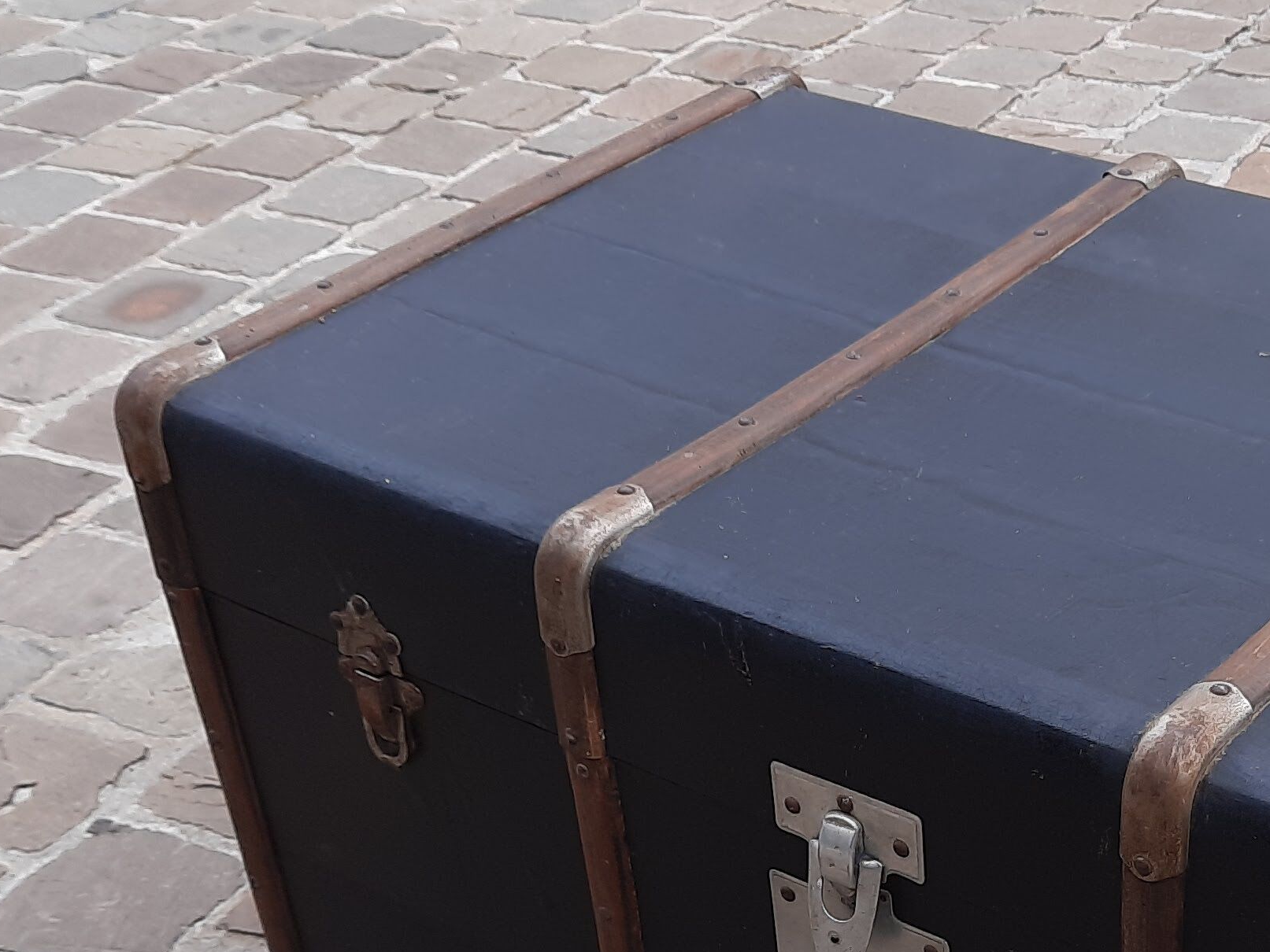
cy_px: 865
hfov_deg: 30.5
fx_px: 2275
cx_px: 999
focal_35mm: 62
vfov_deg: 23.0
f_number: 2
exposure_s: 1/135
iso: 32
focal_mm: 4.6
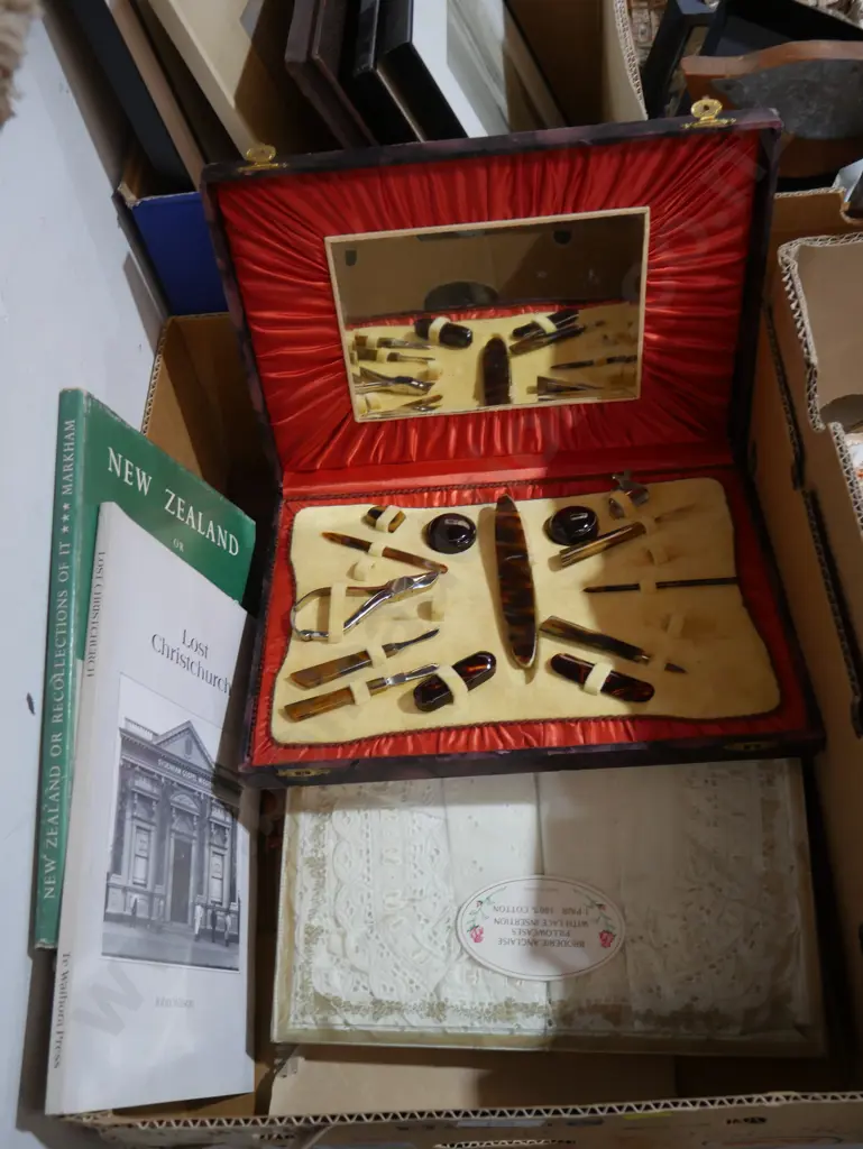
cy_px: 574
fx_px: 1063
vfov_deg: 56.8
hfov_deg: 44.2
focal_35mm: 32
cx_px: 432
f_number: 3.6
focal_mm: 16
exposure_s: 1/60
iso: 800
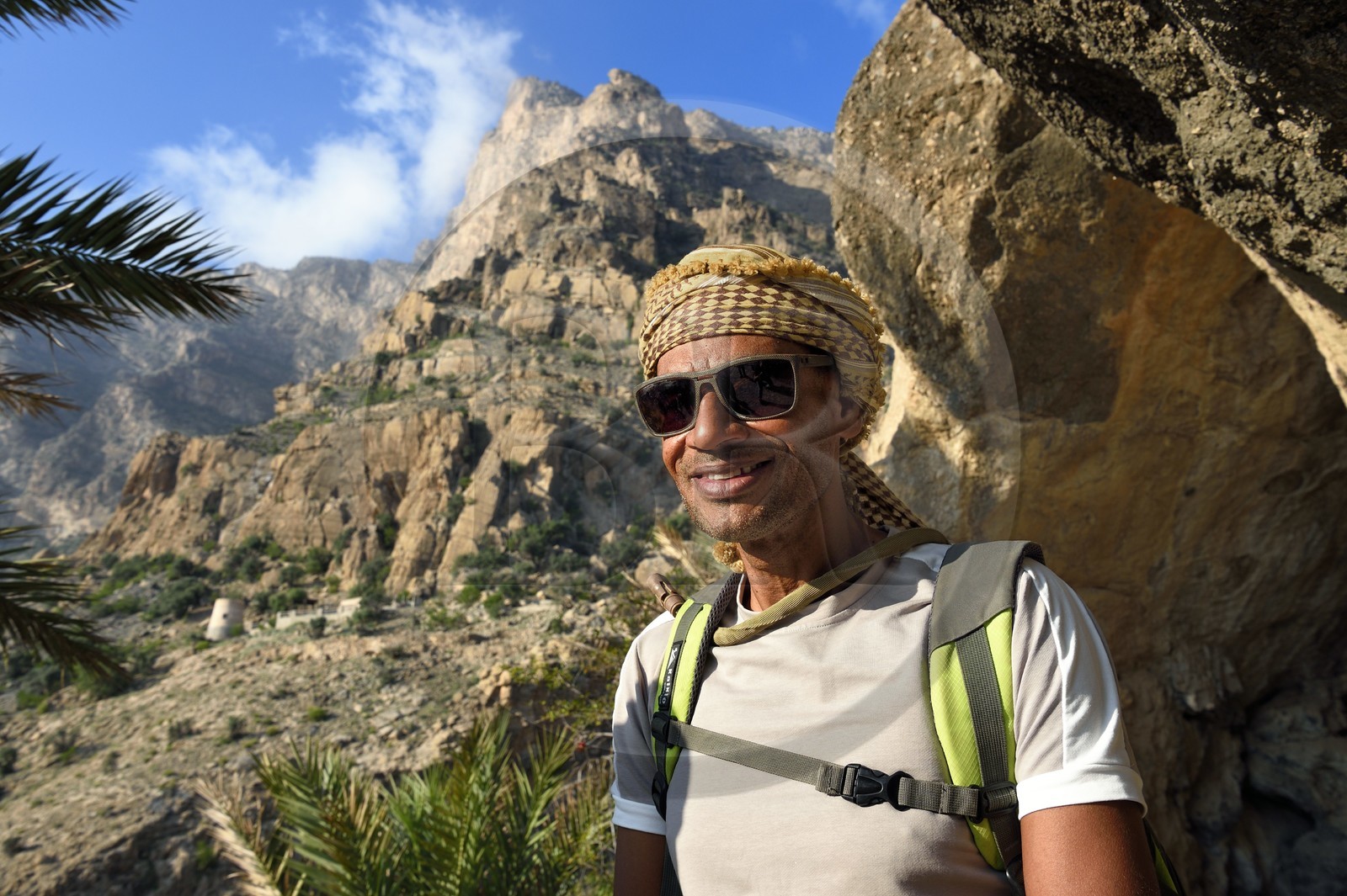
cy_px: 448
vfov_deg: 42.3
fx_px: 1159
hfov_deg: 60.3
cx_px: 674
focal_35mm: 31
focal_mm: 31
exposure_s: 1/250
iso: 200
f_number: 10
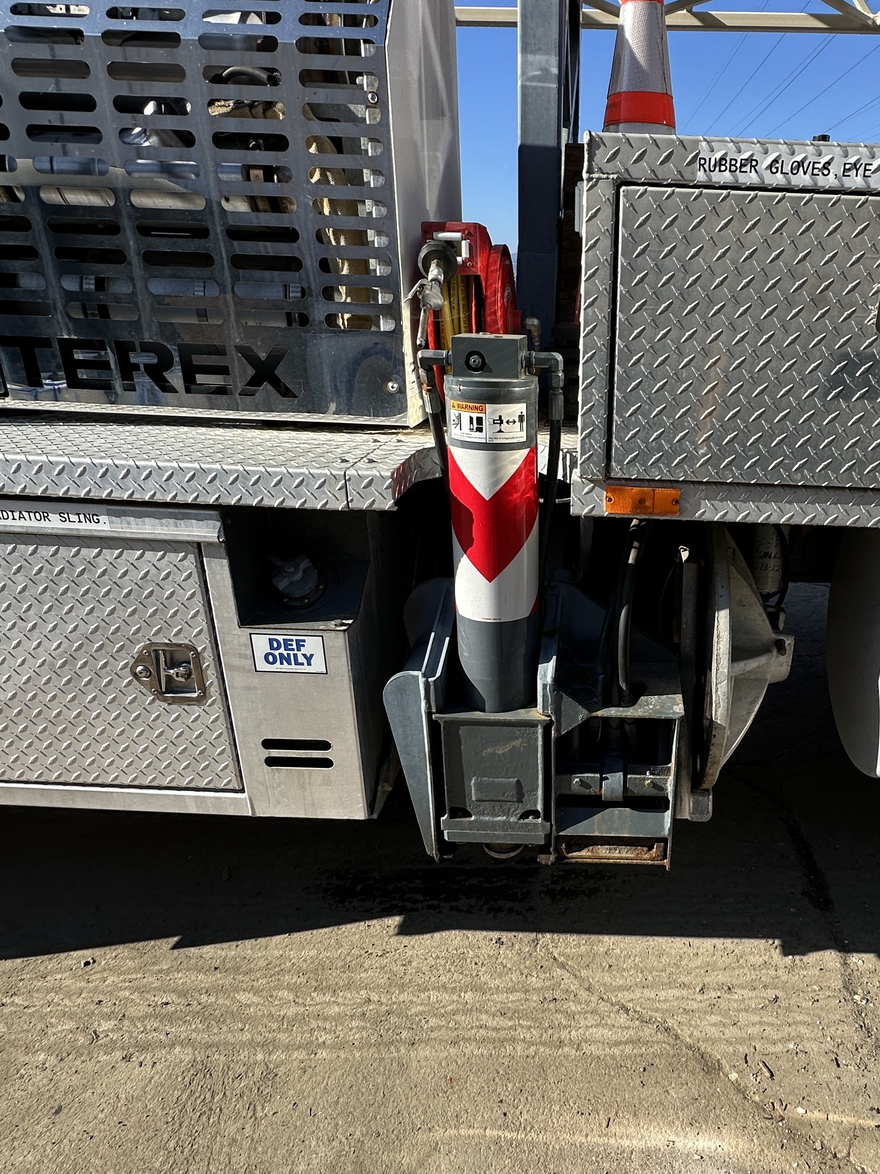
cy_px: 598
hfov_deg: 59.0
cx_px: 617
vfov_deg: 76.4
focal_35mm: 22
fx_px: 746
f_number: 2.2
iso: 40
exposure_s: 1/855
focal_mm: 2.22
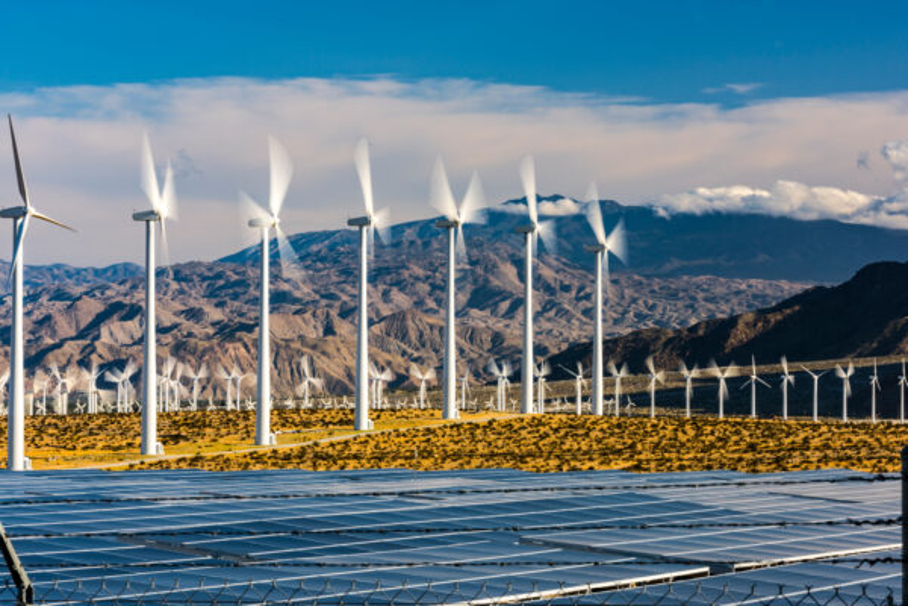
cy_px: 303
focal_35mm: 140
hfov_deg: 14.7
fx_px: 3531
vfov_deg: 9.8
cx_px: 454
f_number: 29
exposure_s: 1/4
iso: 64
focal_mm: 140
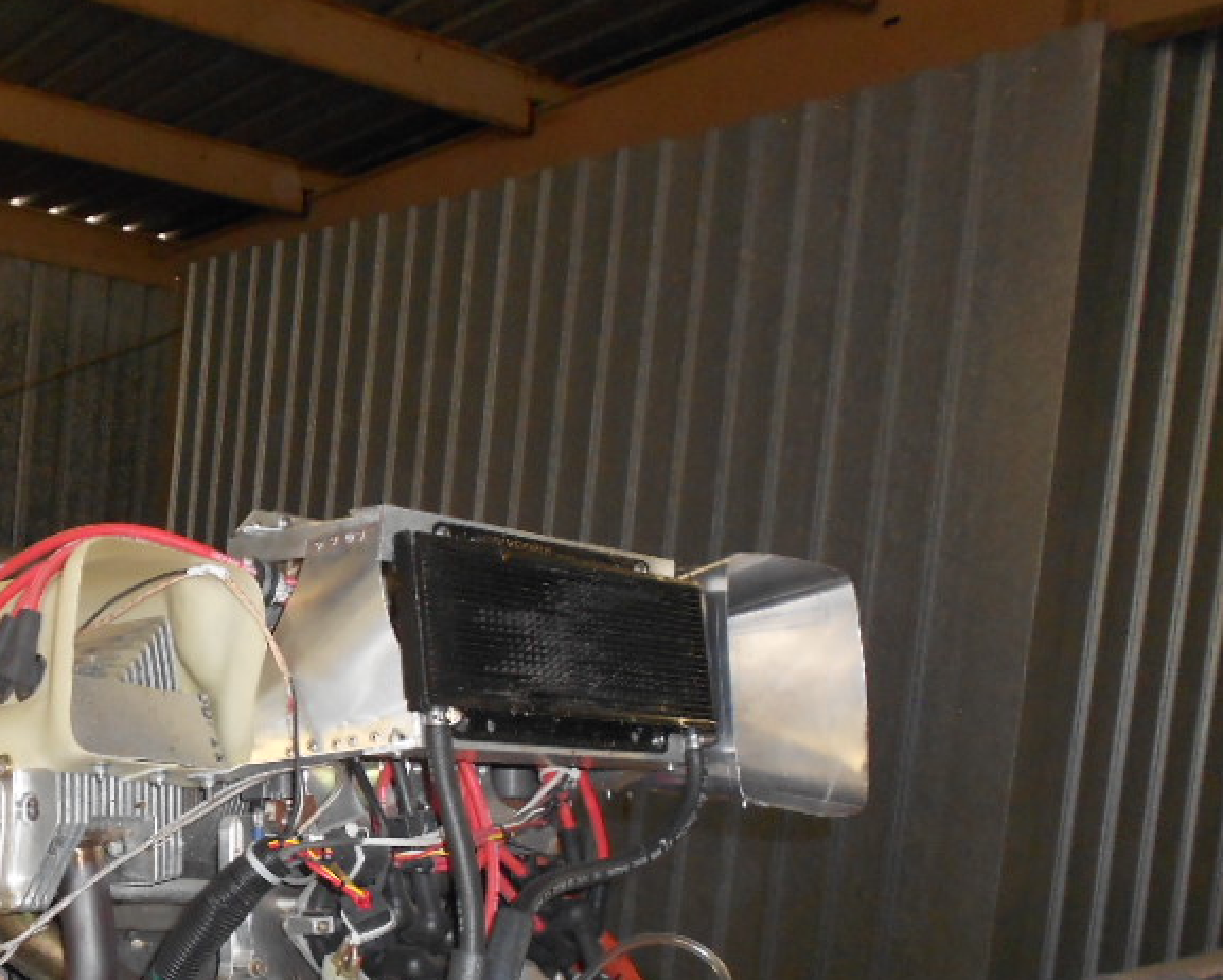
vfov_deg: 32.8
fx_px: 1629
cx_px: 318
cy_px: 738
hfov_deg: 40.1
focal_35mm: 45
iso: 200
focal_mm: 4.6
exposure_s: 1/25
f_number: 3.2
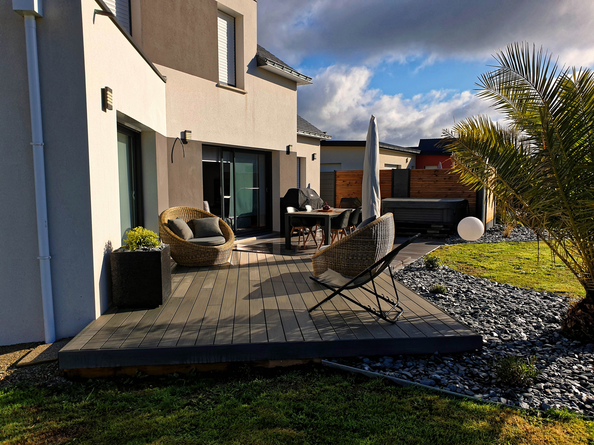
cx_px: 297
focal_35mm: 26
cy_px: 222
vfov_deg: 53.1
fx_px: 446
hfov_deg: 67.3
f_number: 2.4
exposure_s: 1/2114
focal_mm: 4.3
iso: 50
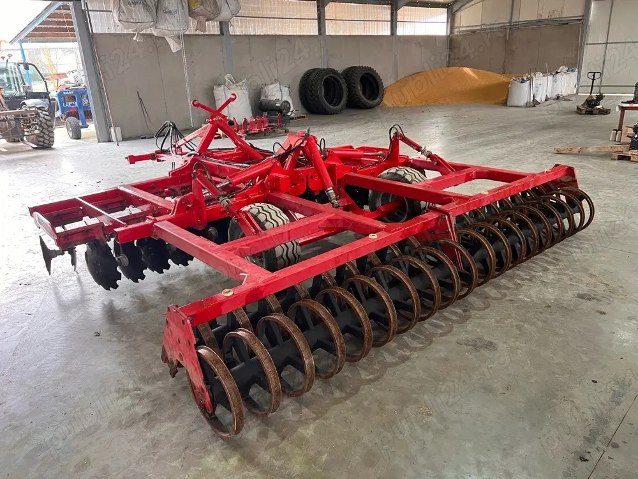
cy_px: 240
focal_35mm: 26
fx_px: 479
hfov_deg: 67.3
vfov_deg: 53.1
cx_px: 319
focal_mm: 5.7
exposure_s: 1/50
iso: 80
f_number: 1.5
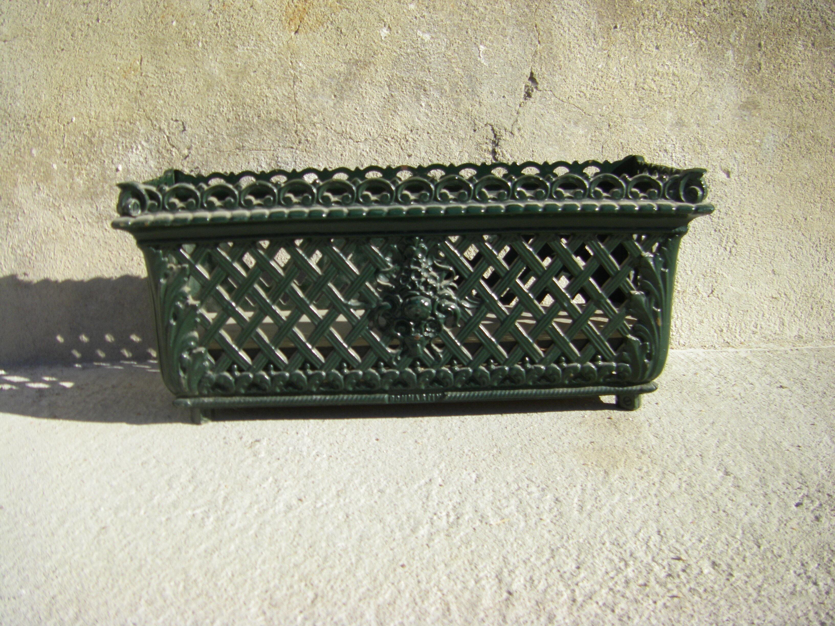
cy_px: 313
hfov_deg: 49.0
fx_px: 917
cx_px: 418
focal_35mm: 38
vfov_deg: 37.7
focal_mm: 6.3
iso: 64
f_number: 7
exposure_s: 1/160
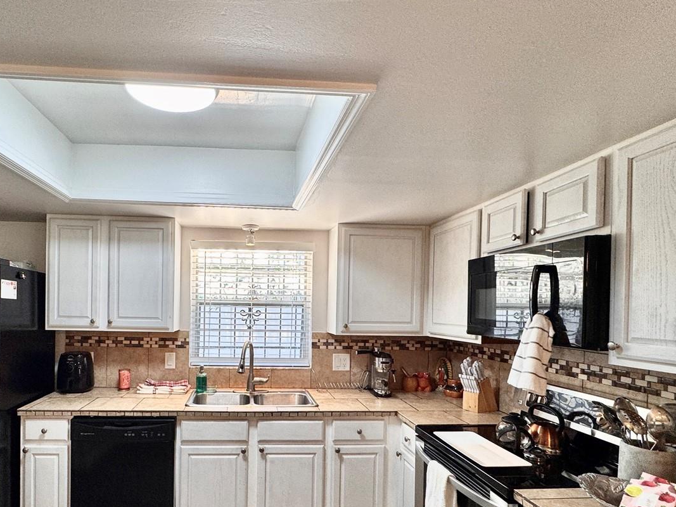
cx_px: 265
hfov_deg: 77.9
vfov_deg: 62.6
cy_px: 317
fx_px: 410
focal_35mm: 21
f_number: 2.2
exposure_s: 1/120
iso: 100
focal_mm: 2.22
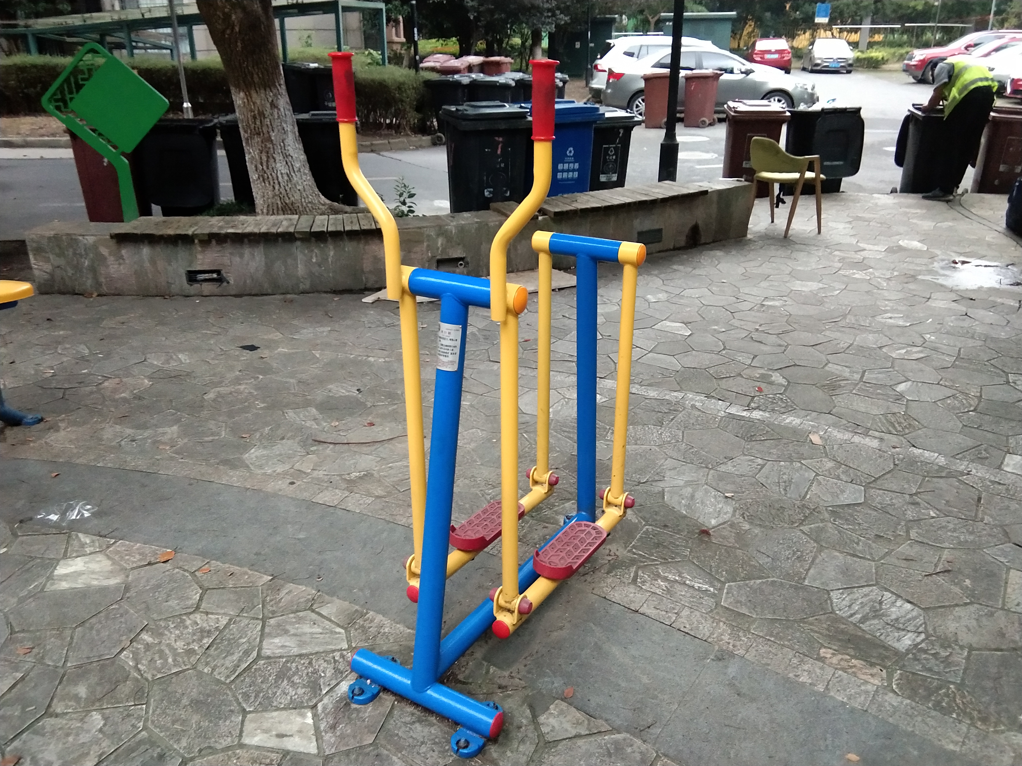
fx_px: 915
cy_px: 383
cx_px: 511
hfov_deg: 58.4
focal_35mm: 31
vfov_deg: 45.4
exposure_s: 1/25
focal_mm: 3.69
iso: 800
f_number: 2.2
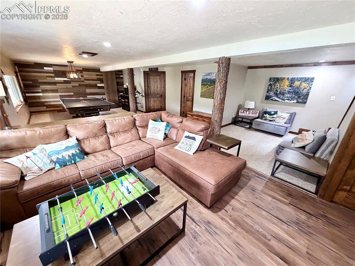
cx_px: 178
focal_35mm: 14
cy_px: 133
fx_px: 144
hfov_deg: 102.1
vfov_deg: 85.6
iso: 500
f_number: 2.2
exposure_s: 1/60
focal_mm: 2.22
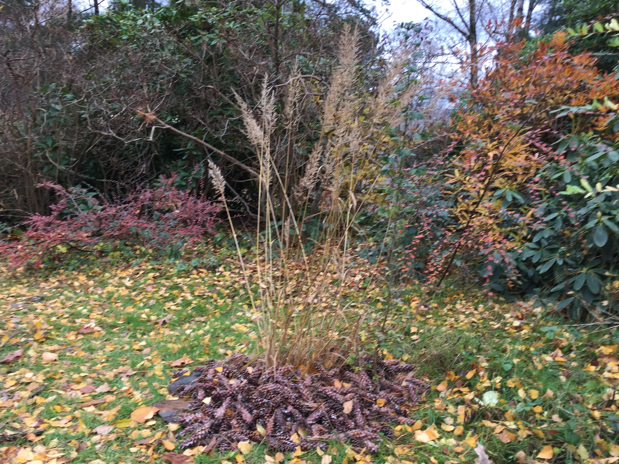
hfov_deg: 56.8
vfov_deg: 44.1
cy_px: 249
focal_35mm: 32
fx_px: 572
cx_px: 321
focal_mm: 4.15
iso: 40
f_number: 2.2
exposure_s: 1/100
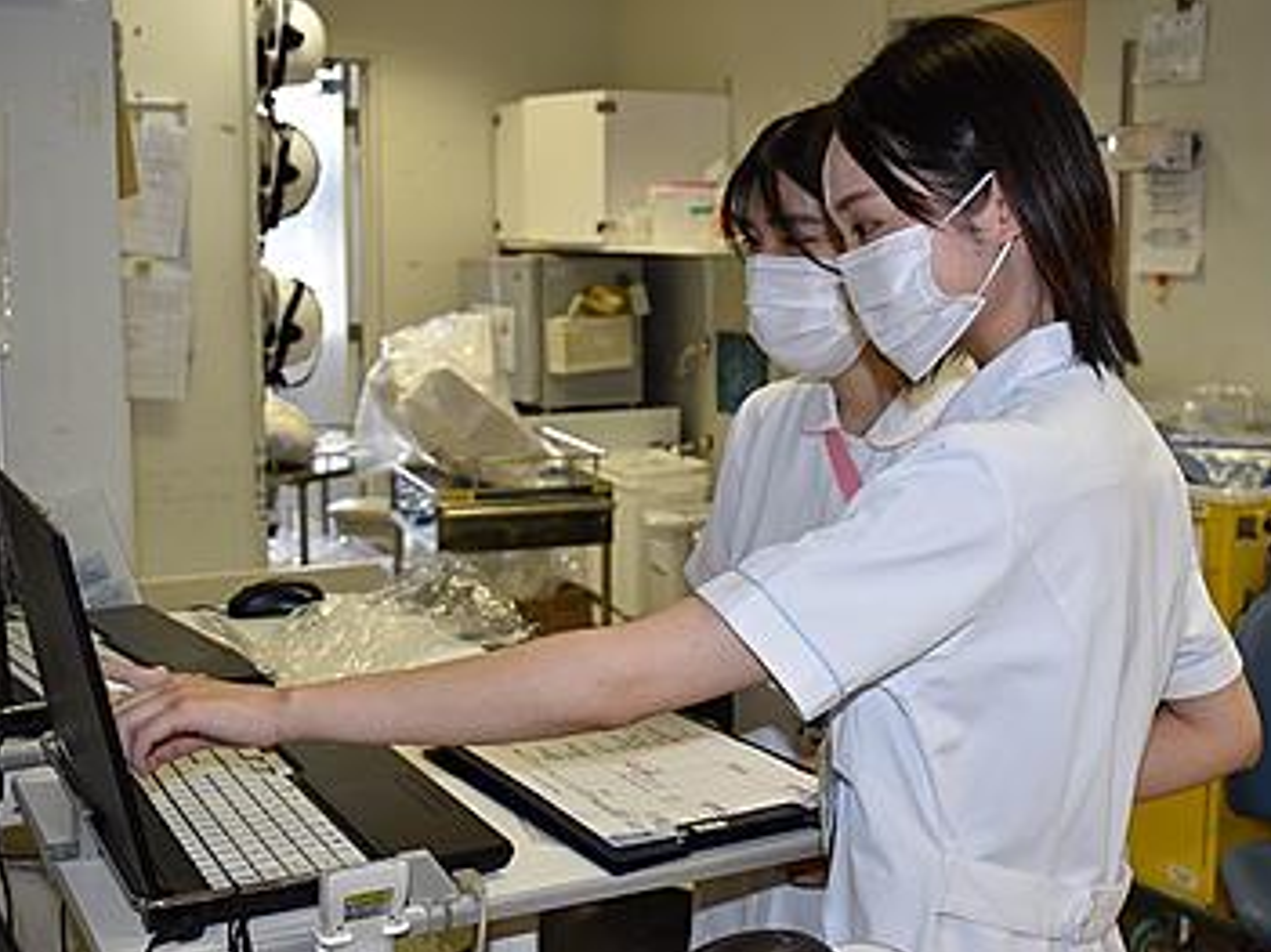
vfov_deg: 31.5
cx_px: 713
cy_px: 480
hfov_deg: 41.2
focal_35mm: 46
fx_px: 1688
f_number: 5
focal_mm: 28
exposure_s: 1/100
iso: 800
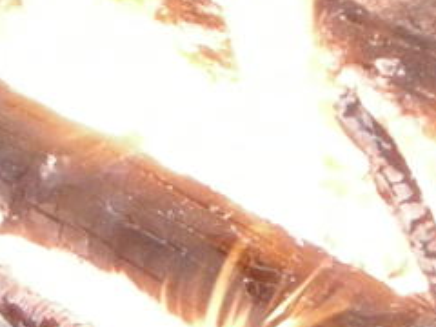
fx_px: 3023
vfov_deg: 6.2
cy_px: -67
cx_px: 347
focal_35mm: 240
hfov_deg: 8.2
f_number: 2.7
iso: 400
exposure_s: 1/4
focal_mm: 7.5
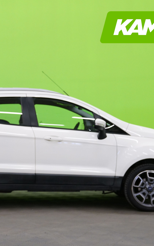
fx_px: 497
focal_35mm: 74
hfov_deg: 17.6
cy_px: 123
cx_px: 53
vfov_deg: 27.8
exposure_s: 1/60
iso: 2000
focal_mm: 48
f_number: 4
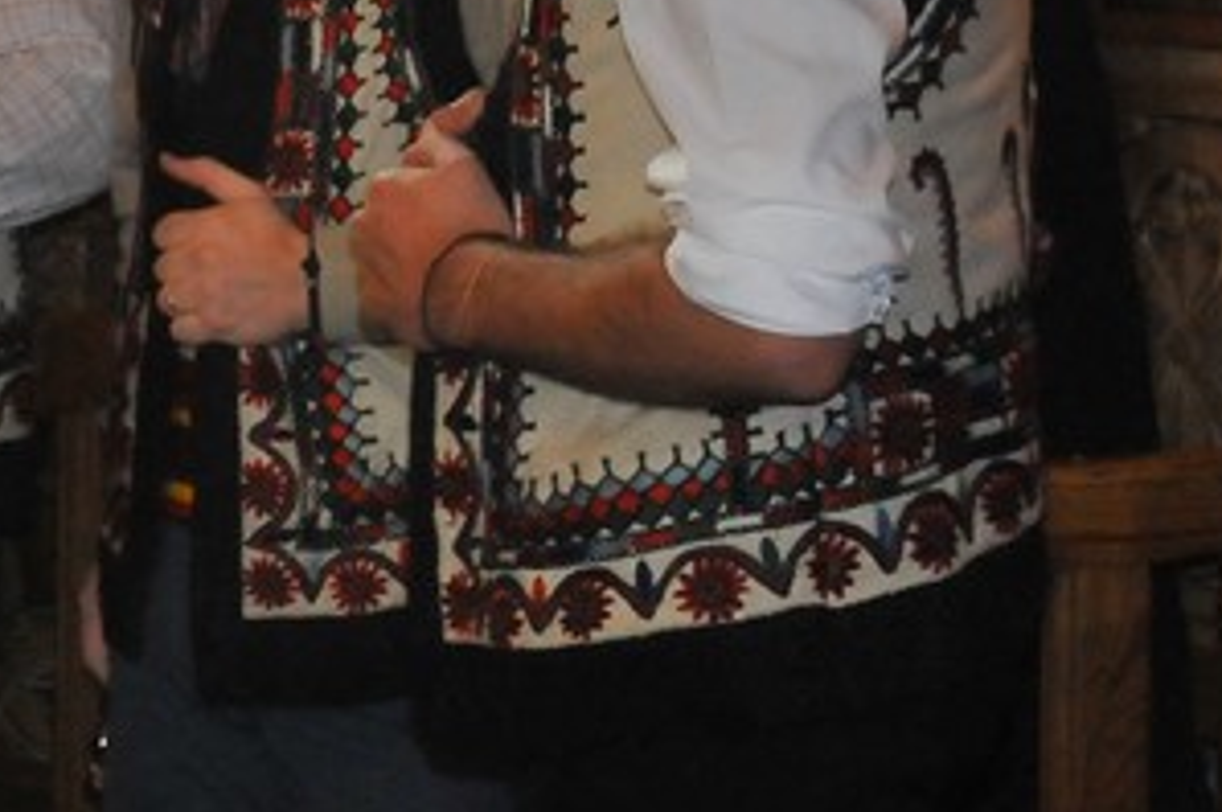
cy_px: -269
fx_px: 5527
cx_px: -652
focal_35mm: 163
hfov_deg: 12.0
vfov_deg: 8.3
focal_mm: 27
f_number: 5.6
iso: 1600
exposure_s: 1/100
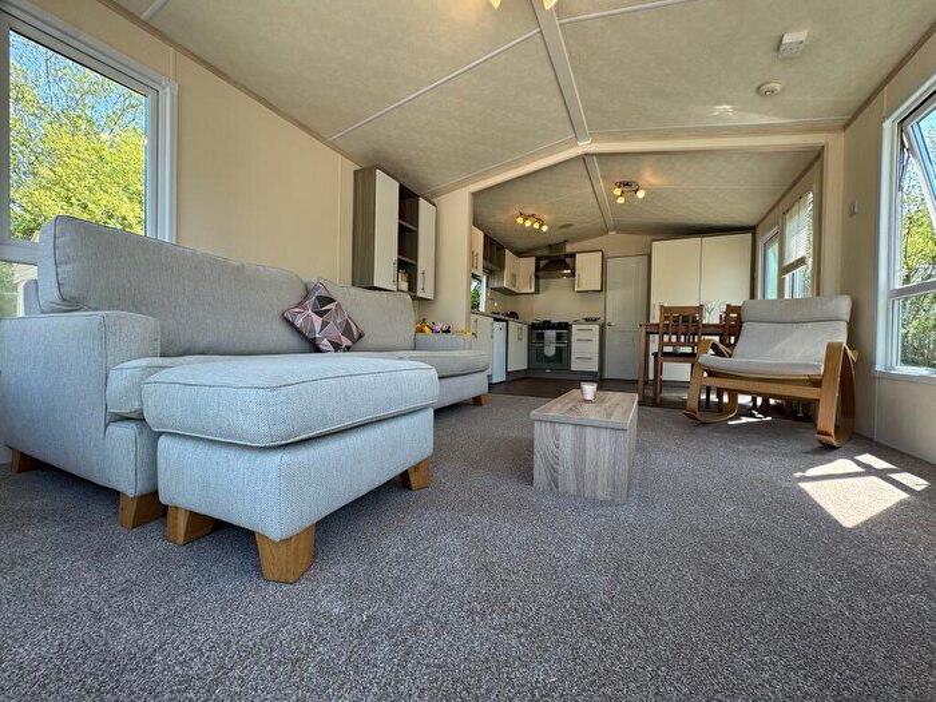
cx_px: 468
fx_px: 379
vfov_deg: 85.7
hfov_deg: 102.1
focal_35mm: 14
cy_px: 351
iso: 40
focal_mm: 2.22
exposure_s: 1/136
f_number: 2.2
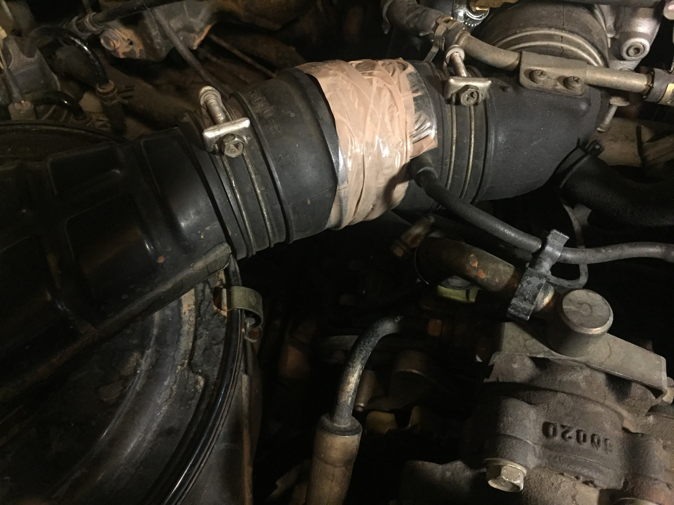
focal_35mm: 29
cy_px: 252
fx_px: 565
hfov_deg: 61.7
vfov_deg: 48.2
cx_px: 337
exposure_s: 1/30
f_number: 2.2
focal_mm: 4.15
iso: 250
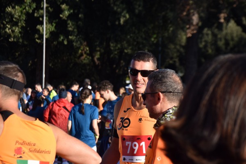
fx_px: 820
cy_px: 82
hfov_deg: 17.1
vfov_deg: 11.4
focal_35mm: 120
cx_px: 123
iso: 320
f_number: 7.1
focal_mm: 80
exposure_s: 1/800
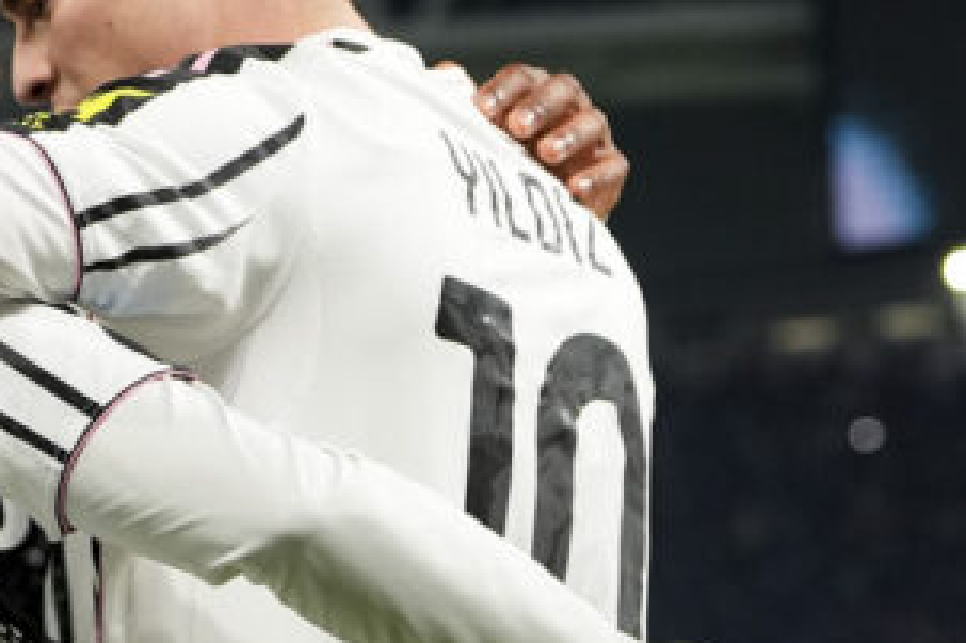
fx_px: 6222
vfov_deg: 5.9
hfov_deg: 8.7
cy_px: 422
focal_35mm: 232
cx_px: -310
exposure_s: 1/1000
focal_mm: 70
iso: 2000
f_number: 3.5
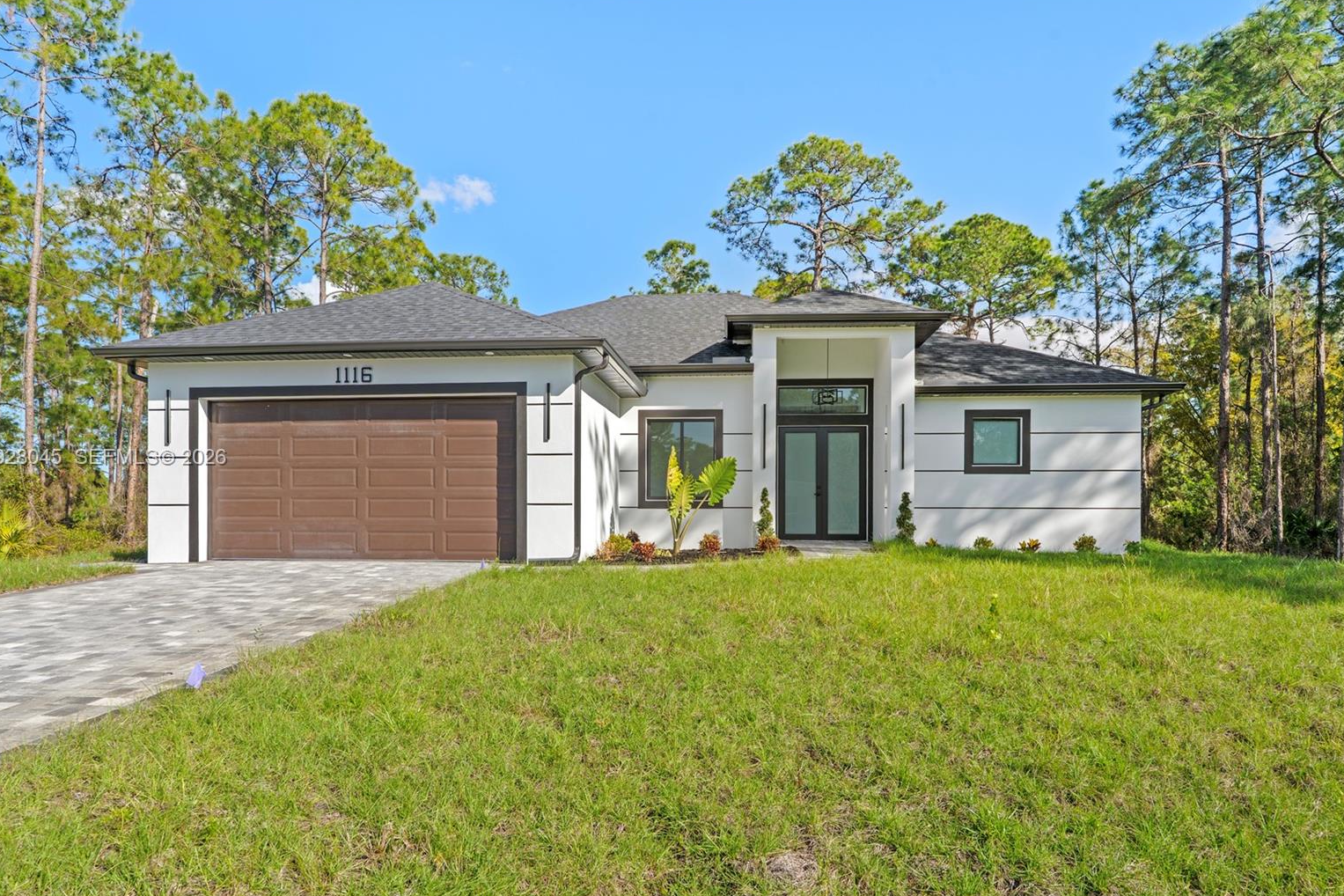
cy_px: 459
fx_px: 841
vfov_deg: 56.1
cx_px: 657
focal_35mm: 23
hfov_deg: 77.3
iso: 100
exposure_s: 1/160
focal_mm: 21.5
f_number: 10
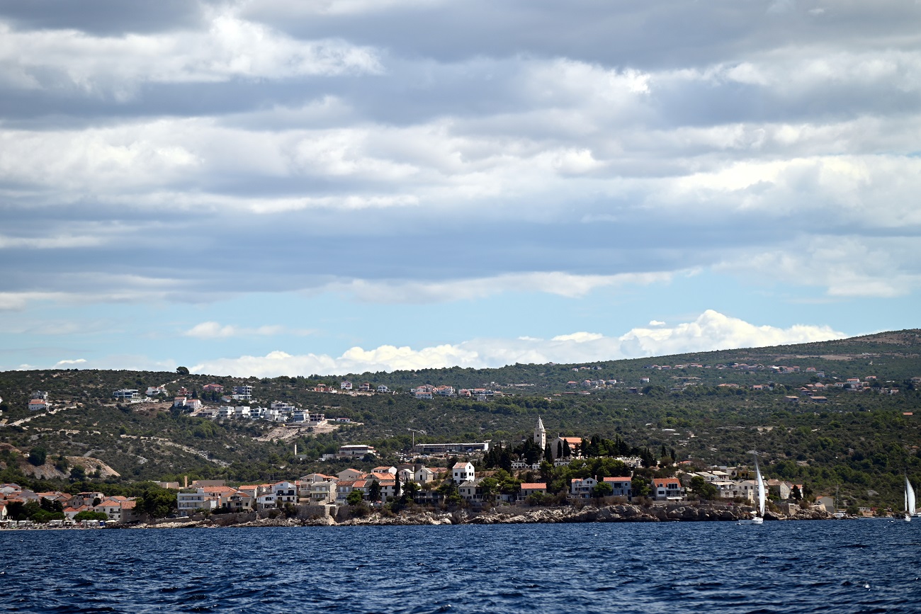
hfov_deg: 11.1
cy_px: 307
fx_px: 4733
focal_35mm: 185
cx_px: 460
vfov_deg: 7.4
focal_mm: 185
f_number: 5.6
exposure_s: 1/1000
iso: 100
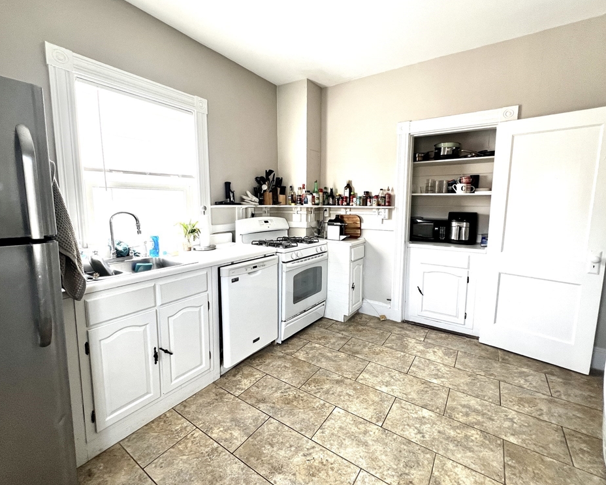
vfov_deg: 87.9
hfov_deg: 100.7
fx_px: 251
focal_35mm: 14
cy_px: 237
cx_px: 314
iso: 80
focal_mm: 1.57
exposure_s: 1/99
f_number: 1.8
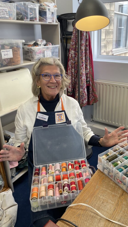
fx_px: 175
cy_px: 114
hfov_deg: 39.8
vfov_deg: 66.1
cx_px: 85
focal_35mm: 29
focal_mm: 4.2
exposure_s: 1/100
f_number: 1.6
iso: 50
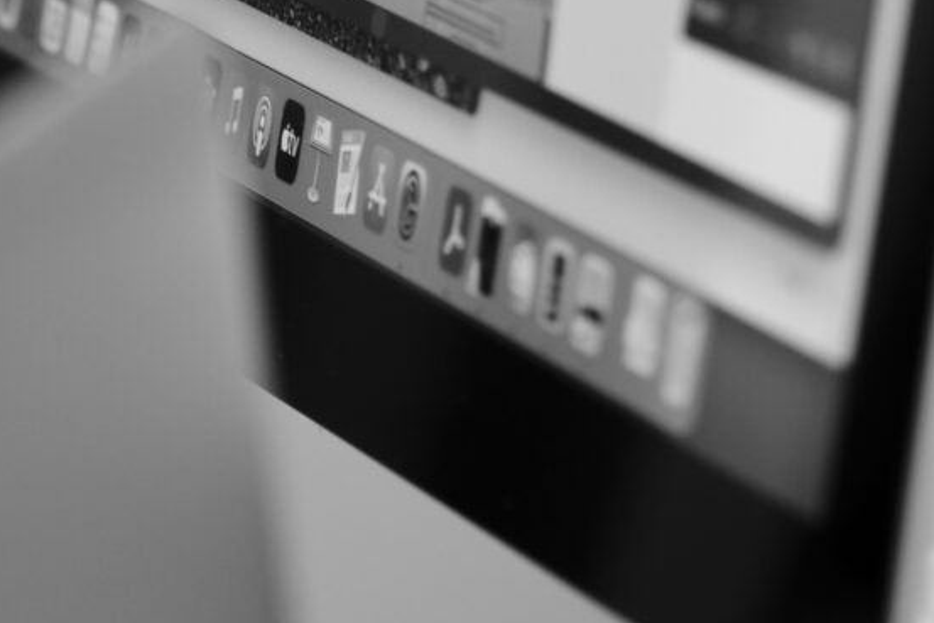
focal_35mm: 347
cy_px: -757
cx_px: 691
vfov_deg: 3.9
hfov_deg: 5.9
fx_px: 9005
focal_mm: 50
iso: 400
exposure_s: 1/110
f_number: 2
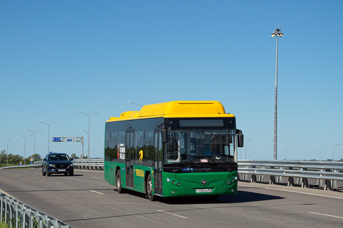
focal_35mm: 68
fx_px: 642
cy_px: 114
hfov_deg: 29.9
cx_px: 172
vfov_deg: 20.1
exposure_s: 1/1000
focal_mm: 45
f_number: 7.1
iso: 100
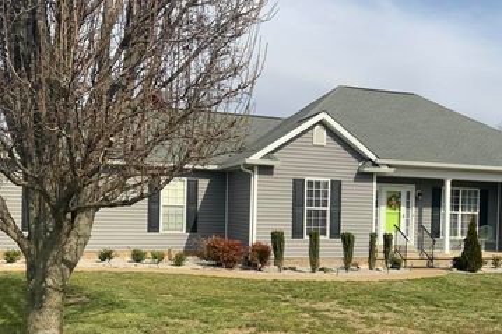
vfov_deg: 31.7
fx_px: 585
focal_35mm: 42
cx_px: 316
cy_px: 217
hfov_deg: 46.0
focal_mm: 3
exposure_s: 1/2320
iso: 16
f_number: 1.8
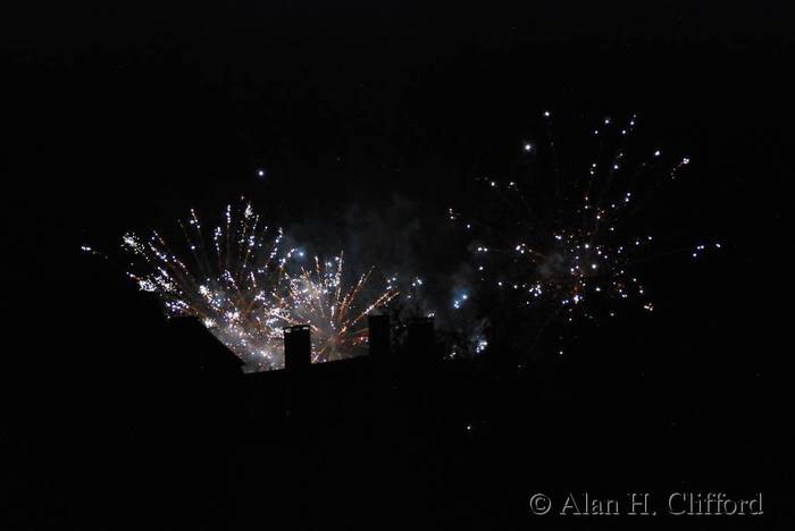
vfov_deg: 9.6
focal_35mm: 142
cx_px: 398
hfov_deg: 14.4
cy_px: 266
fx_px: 3149
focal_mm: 95
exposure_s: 1/15
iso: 1600
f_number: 5.3
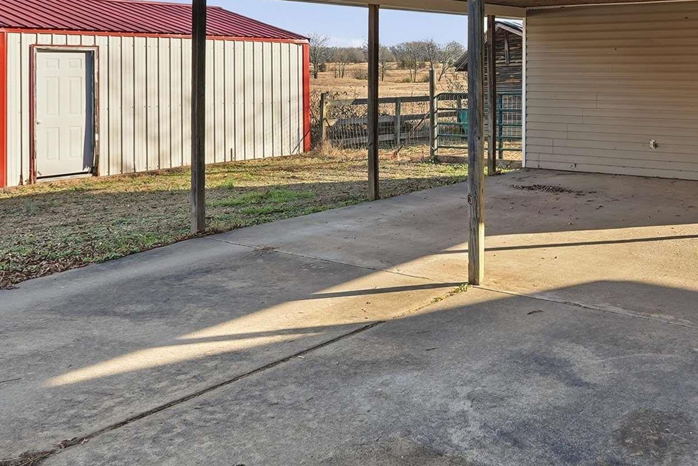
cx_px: 513
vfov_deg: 32.0
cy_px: 58
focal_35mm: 40
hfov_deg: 46.9
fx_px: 776
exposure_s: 1/400
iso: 250
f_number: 9
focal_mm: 16
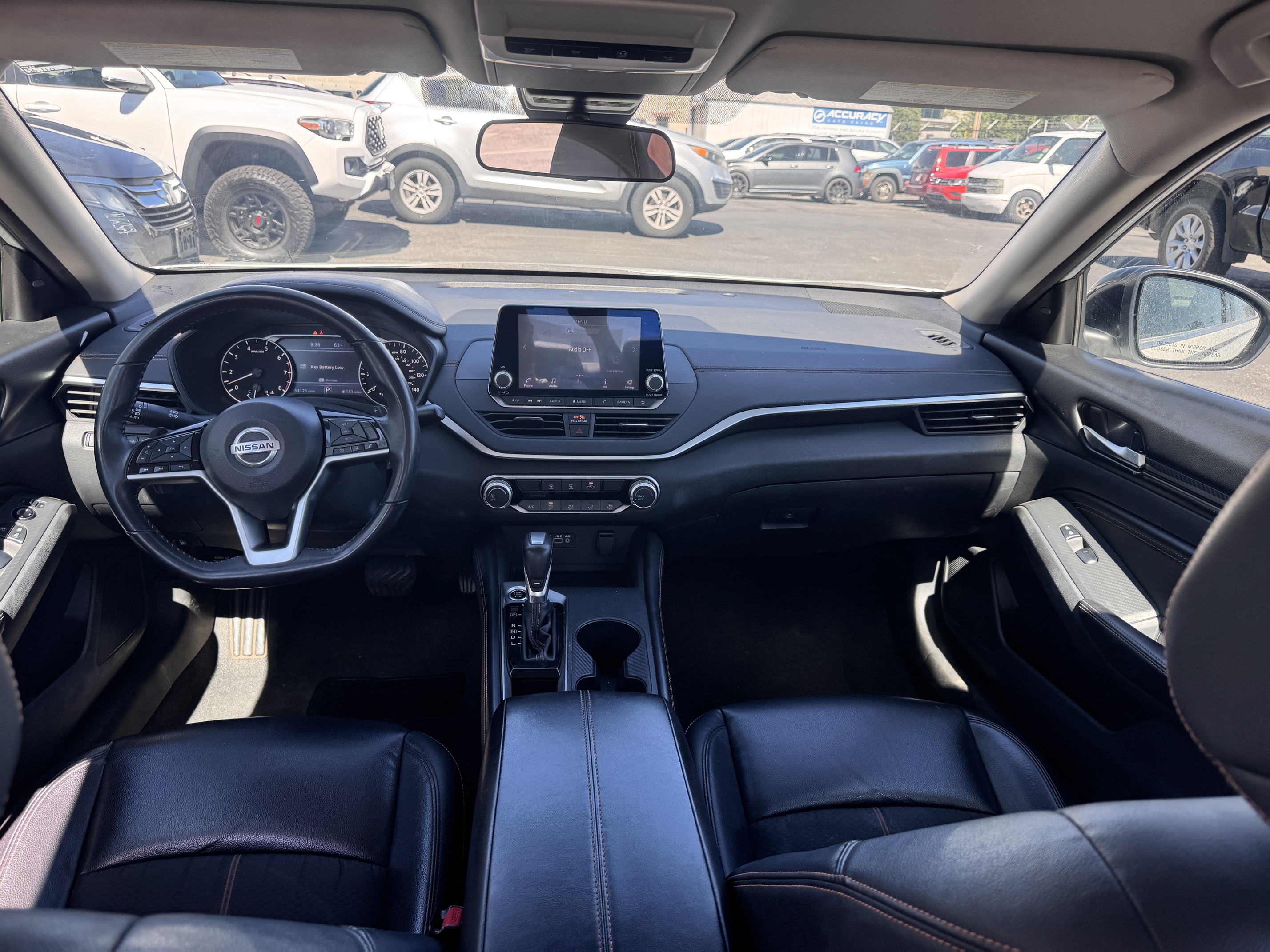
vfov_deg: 56.8
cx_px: 635
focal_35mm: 24
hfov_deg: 71.6
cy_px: 476
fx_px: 881
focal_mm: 6.76
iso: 80
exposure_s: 1/454
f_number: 1.78
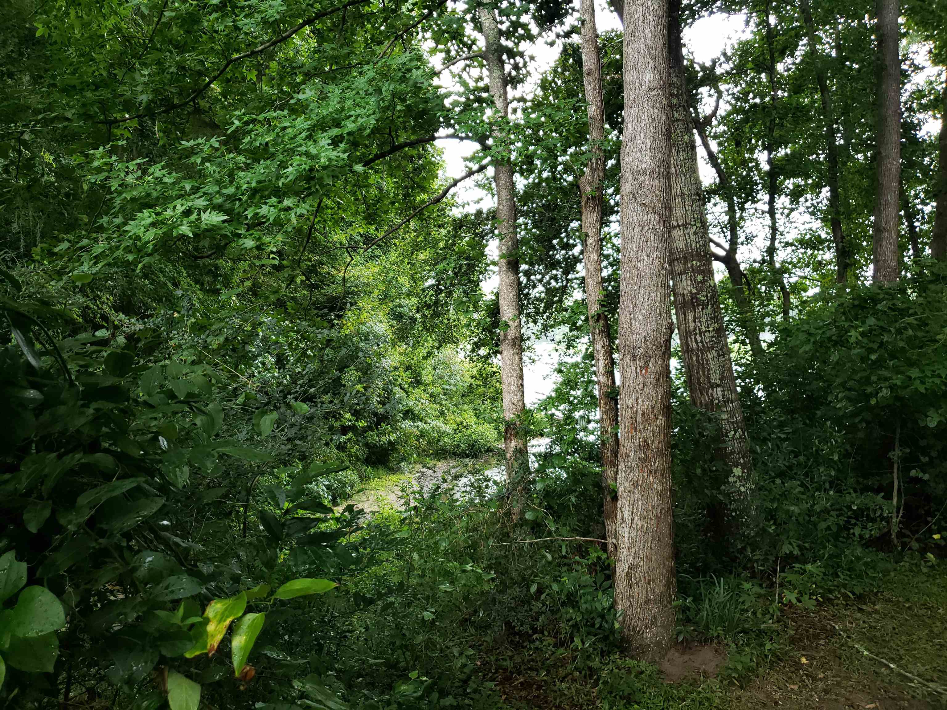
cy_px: 355
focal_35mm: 26
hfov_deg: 67.3
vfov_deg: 53.1
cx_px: 474
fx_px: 711
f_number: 1.5
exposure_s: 1/60
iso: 80
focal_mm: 4.3
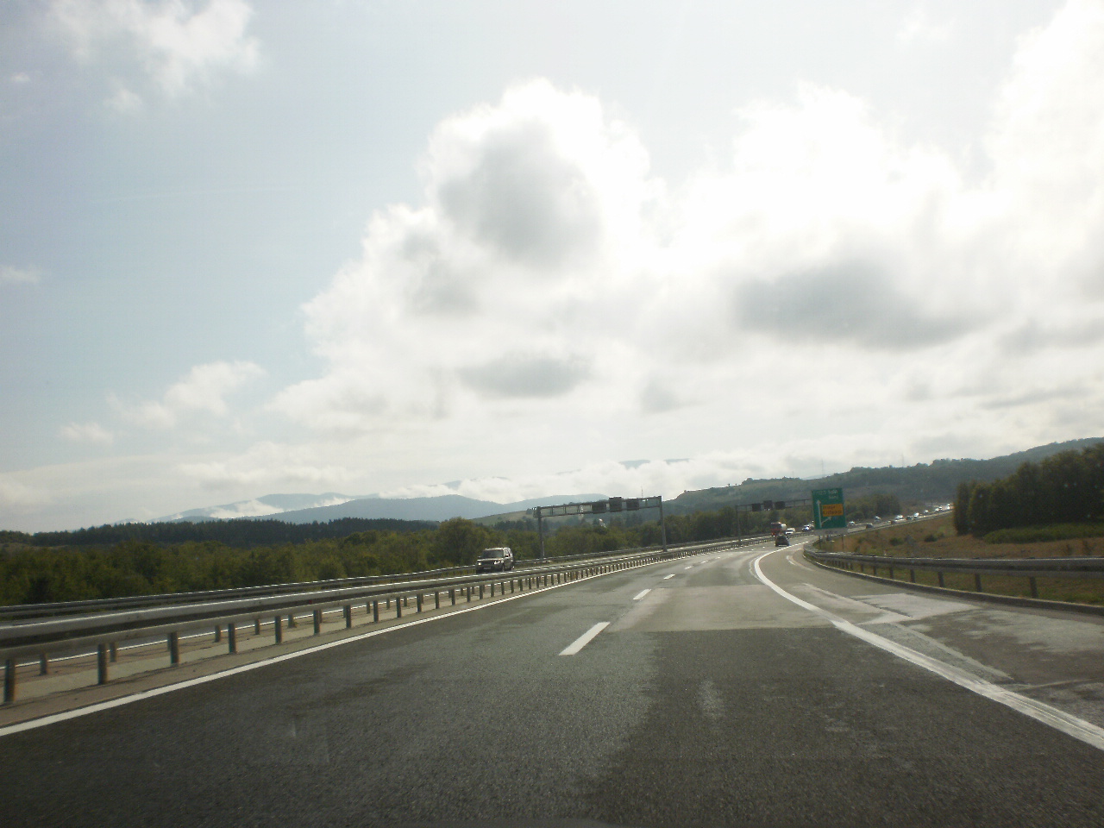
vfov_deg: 37.7
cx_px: 552
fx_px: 1212
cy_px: 414
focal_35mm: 38
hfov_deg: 49.0
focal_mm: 6.3
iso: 100
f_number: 4.6
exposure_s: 1/2000
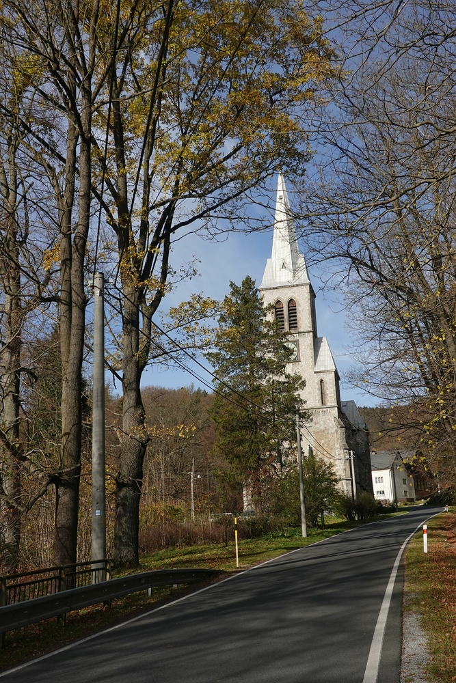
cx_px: 228
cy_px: 342
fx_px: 741
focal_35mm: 39
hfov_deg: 34.2
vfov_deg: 49.5
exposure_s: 1/250
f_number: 8
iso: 125
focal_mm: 14.4
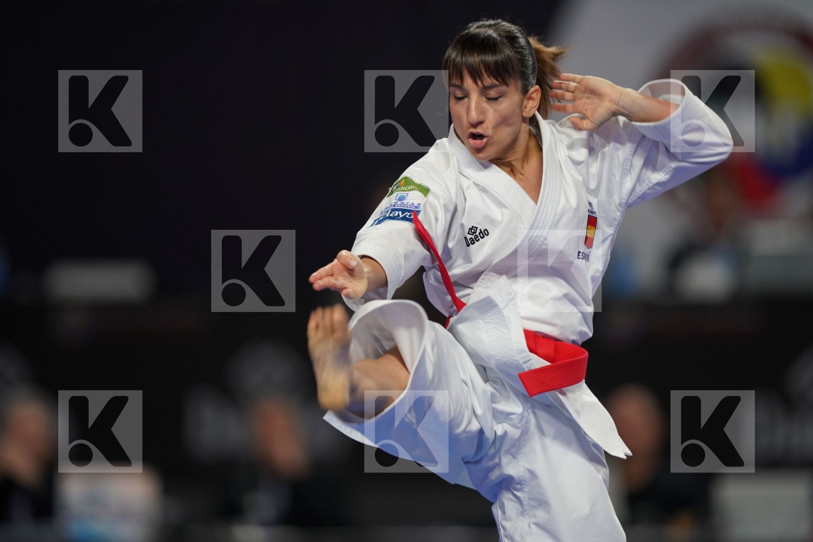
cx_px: 406
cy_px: 271
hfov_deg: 5.2
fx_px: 9033
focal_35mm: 400
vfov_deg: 3.4
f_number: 2.8
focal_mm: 400
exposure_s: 1/500
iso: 800
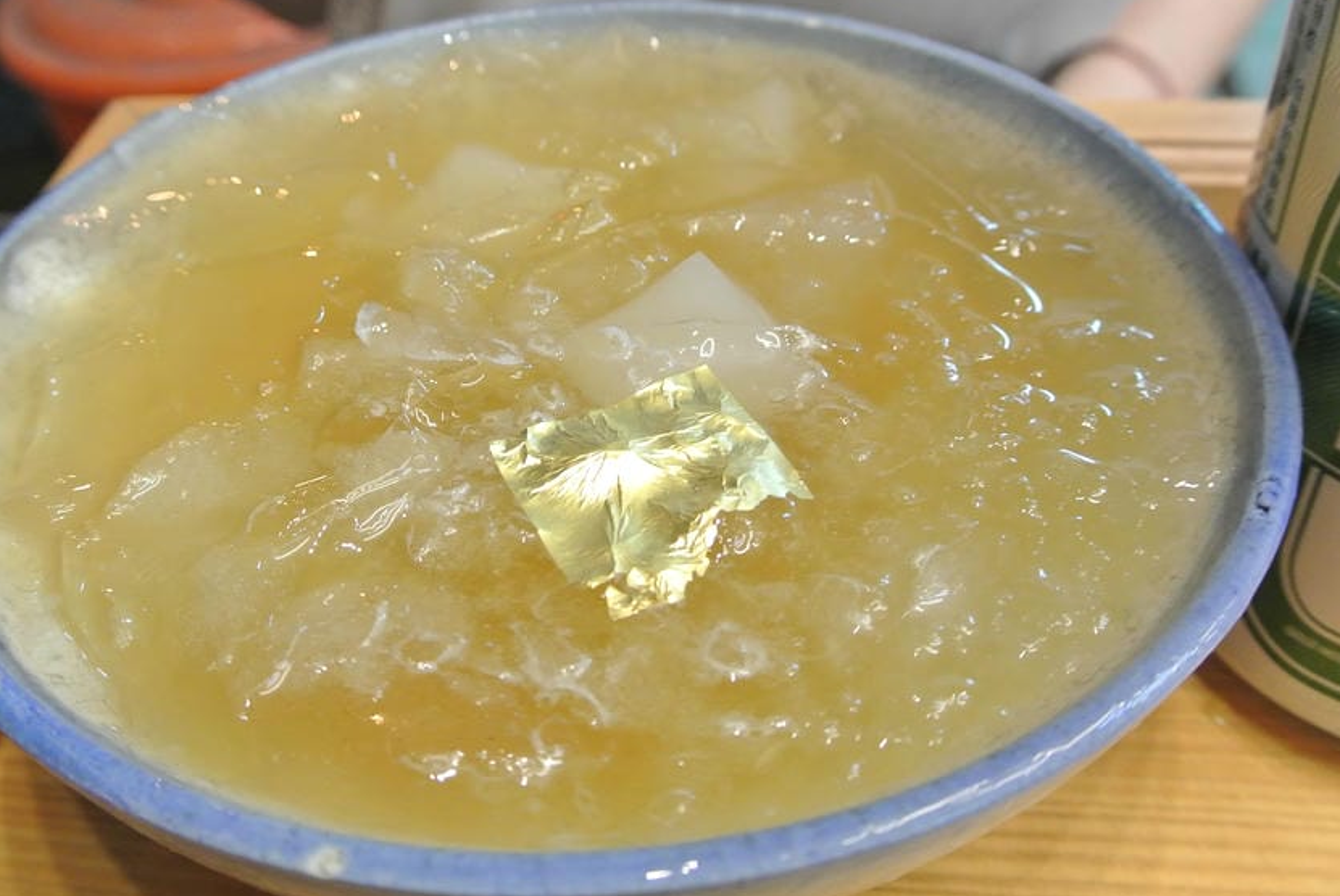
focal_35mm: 39
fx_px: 1453
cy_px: 418
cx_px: 579
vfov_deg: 34.3
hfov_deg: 49.4
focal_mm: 10
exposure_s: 1/40
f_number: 3.5
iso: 800
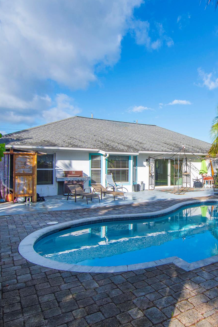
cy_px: 162
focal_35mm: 37
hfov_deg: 34.7
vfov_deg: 51.9
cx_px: 178
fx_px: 336
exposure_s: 1/500
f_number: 8
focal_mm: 16
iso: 320
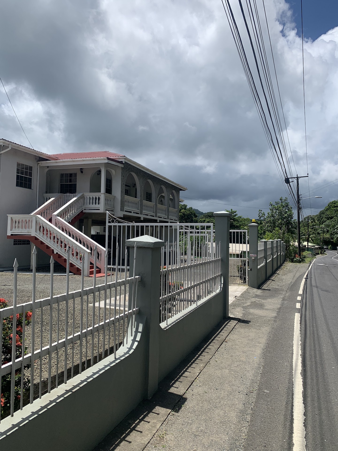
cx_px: 169
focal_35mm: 26
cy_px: 226
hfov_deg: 53.1
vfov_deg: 67.3
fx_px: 338
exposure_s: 1/3788
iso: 25
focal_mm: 4.25
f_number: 1.8
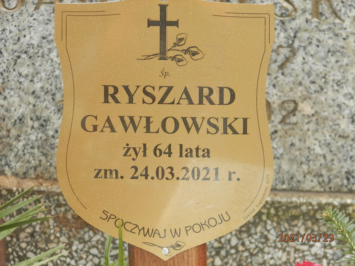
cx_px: 178
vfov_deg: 6.6
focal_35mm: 224
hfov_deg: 8.8
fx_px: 2297
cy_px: 133
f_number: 5.4
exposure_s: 1/100
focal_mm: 40
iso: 200
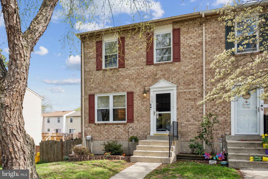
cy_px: 90
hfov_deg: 63.7
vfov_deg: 45.0
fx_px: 216
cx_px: 134
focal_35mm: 29
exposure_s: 1/160
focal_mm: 29
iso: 200
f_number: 10
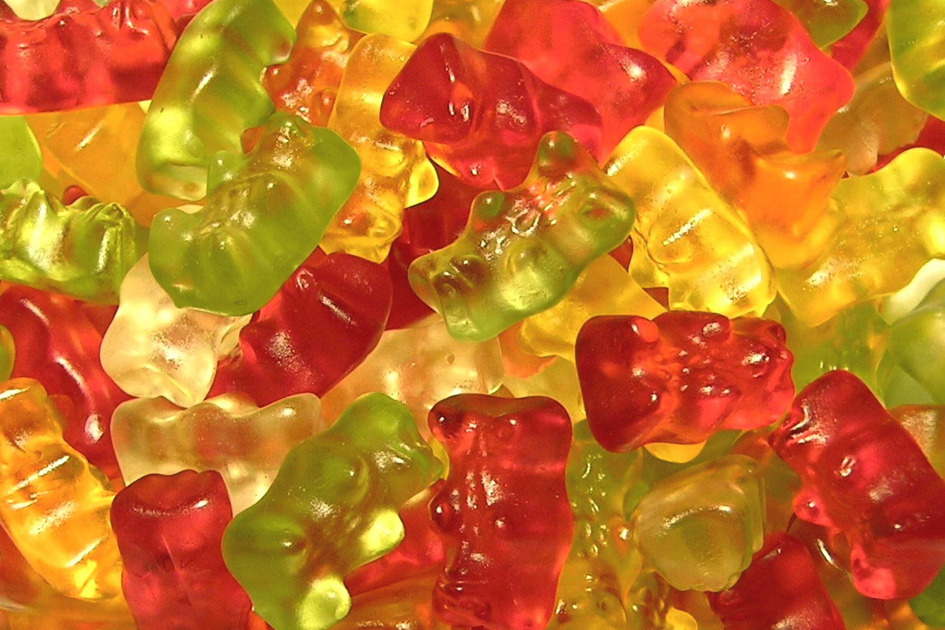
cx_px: 477
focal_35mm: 38
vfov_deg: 35.0
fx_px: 997
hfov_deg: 50.7
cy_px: 346
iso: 50
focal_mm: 5.6
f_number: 2.8
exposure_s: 1/61.5
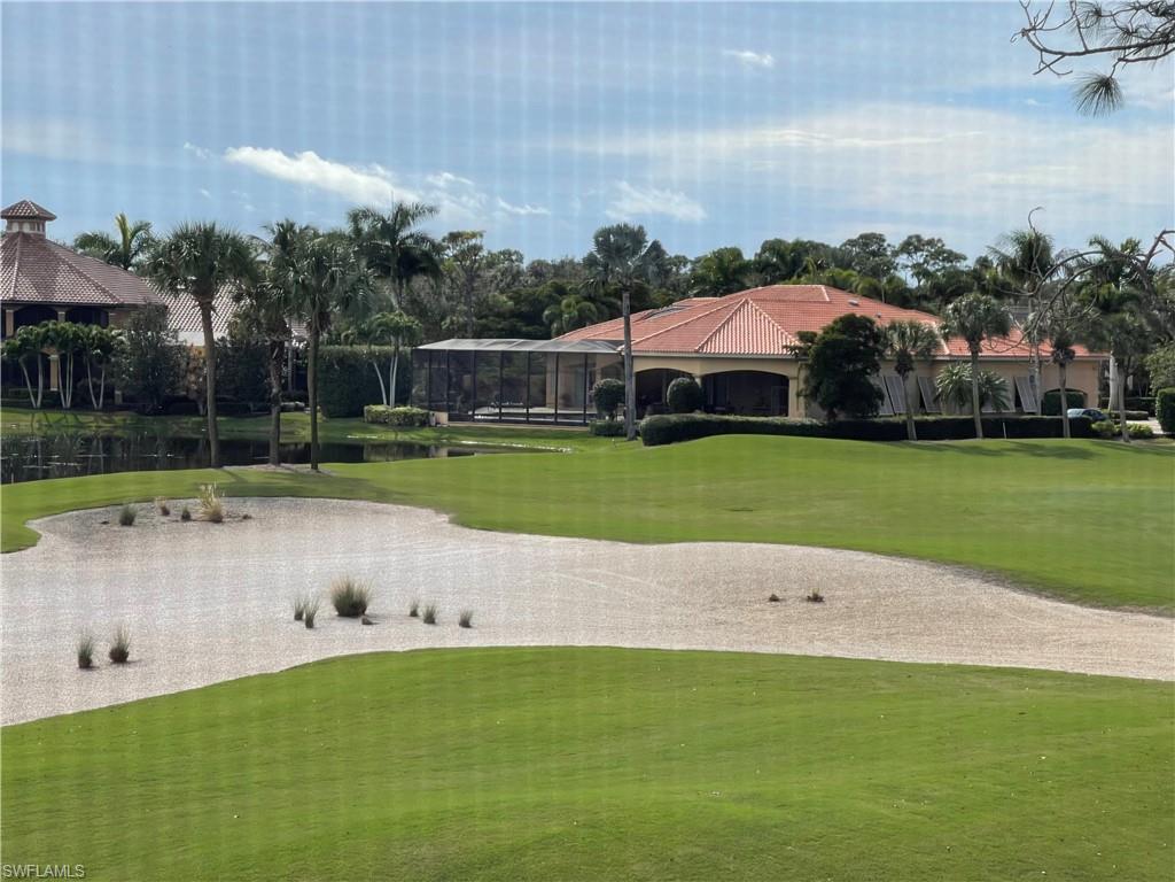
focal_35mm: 64
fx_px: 2172
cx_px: 588
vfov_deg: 22.9
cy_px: 441
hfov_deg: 30.3
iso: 20
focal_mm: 7.5
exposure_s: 1/1014
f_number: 2.2
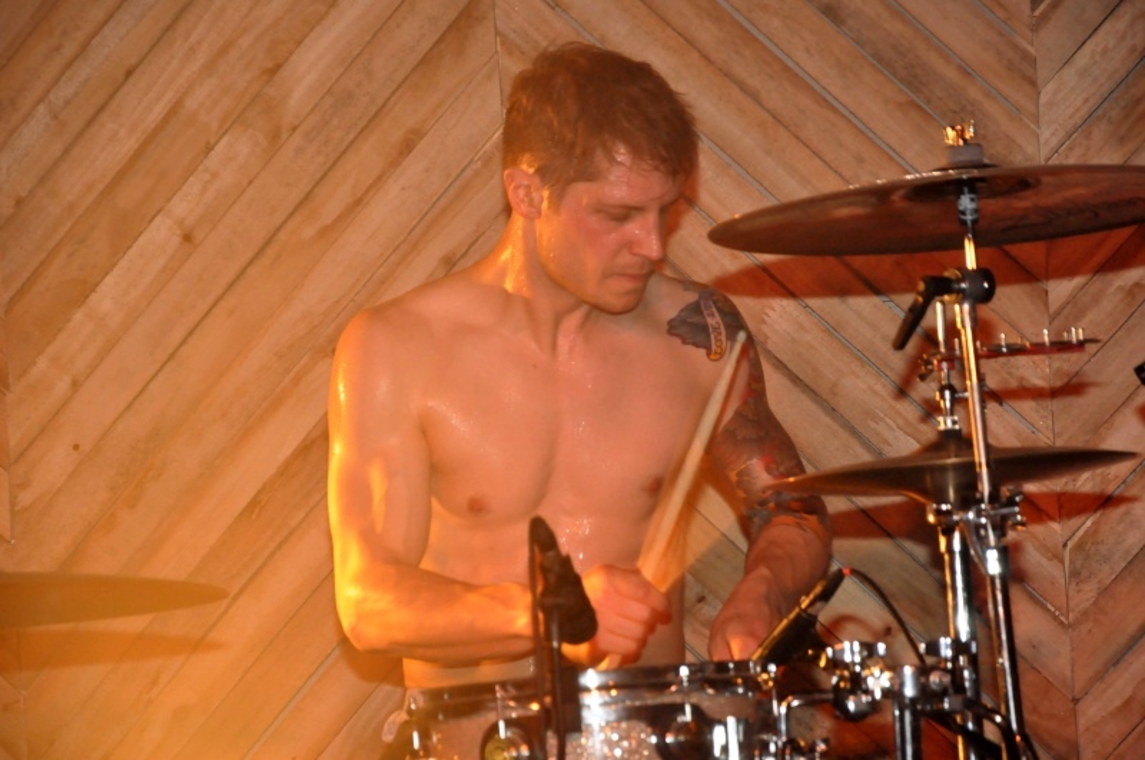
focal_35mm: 158
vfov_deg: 8.7
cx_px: 572
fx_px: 5002
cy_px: 380
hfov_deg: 13.1
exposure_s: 1/60
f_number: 5.6
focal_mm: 105
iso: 3200
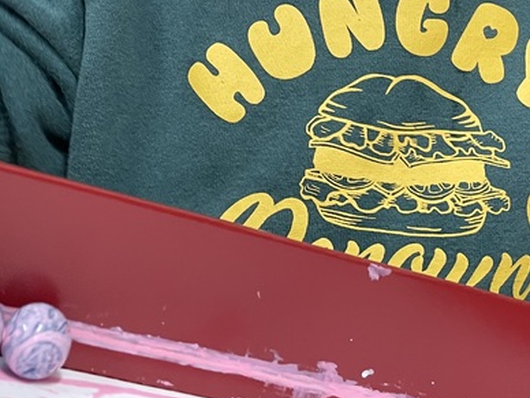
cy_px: -90
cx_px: 183
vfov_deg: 20.4
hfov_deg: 28.8
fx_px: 1026
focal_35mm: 67
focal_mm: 4.2
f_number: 1.6
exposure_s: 1/60
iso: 125
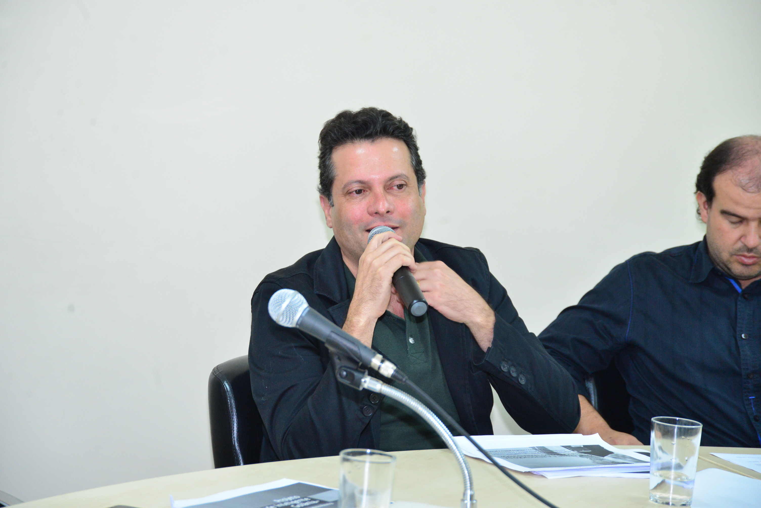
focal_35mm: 120
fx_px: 2538
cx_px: 380
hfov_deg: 17.1
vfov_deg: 11.4
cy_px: 254
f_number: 5.6
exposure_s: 1/60
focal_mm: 120
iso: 3200
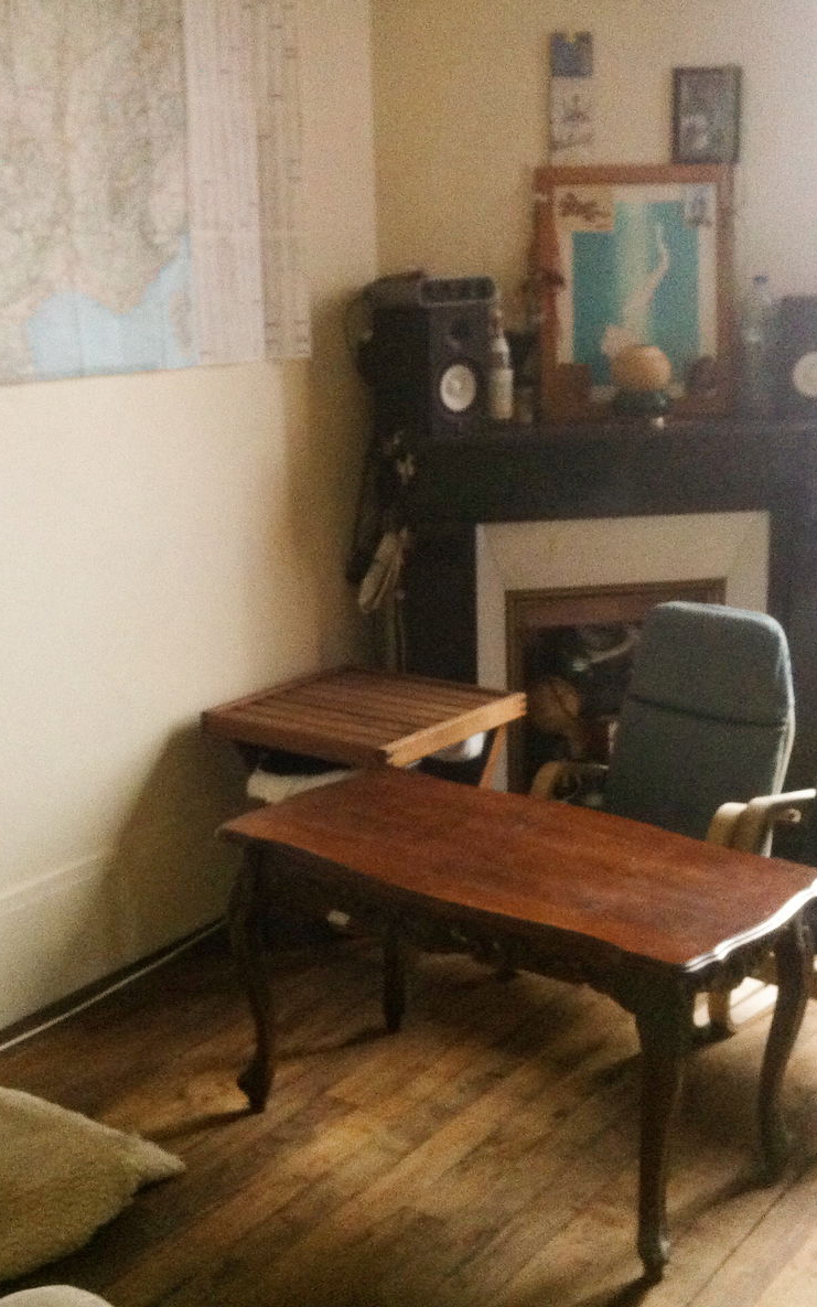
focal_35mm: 50
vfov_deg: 40.3
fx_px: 1781
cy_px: 651
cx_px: 363
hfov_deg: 25.8
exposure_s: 1/15
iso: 320
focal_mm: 3.85
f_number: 2.8
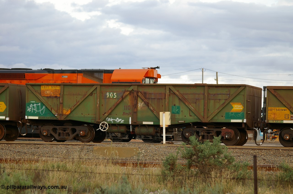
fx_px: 1134
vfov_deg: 9.8
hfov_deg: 14.7
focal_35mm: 140
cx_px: 146
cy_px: 97
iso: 200
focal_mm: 93
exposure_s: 1/180
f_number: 4.5
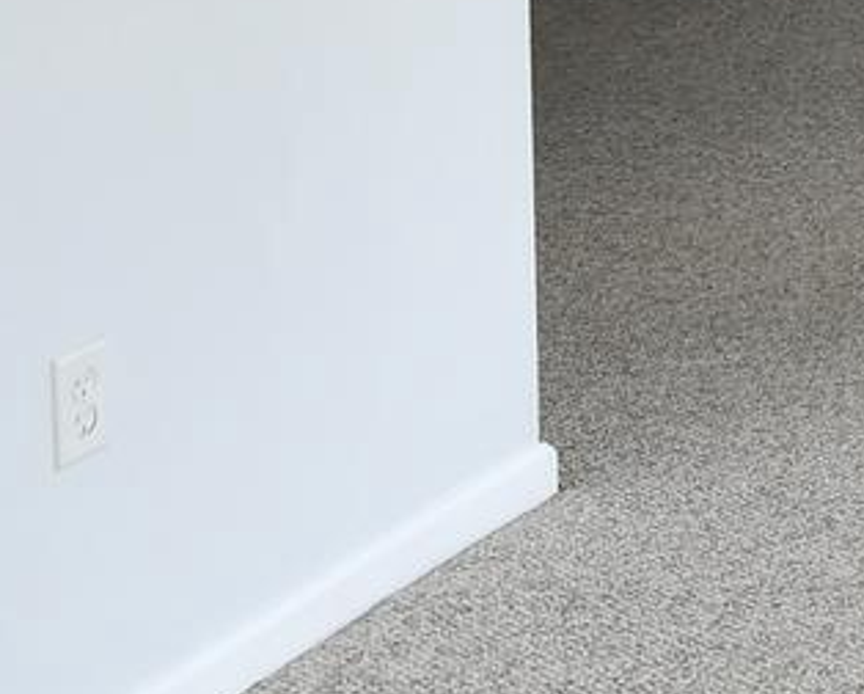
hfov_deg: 12.2
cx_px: 2306
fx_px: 2816
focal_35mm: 110
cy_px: -189
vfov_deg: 13.6
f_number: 5
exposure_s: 1/100
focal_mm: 12
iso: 200
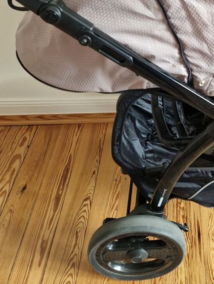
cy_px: 37
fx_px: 346
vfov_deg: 41.7
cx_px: 192
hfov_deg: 32.7
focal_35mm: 42
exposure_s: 1/100
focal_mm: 5.4
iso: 500
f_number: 1.8
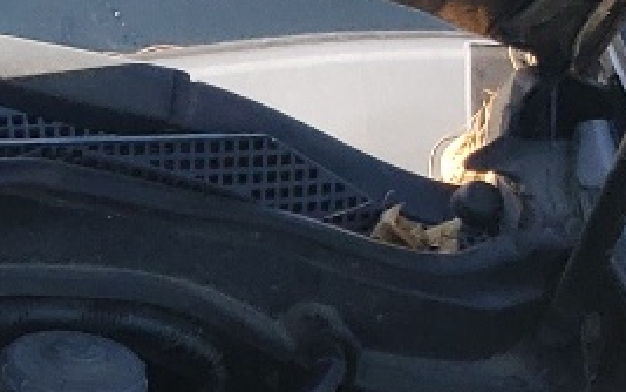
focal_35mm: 165
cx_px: -642
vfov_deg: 7.5
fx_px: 2816
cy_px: 871
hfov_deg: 11.4
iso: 50
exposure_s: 1/833
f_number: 1.5
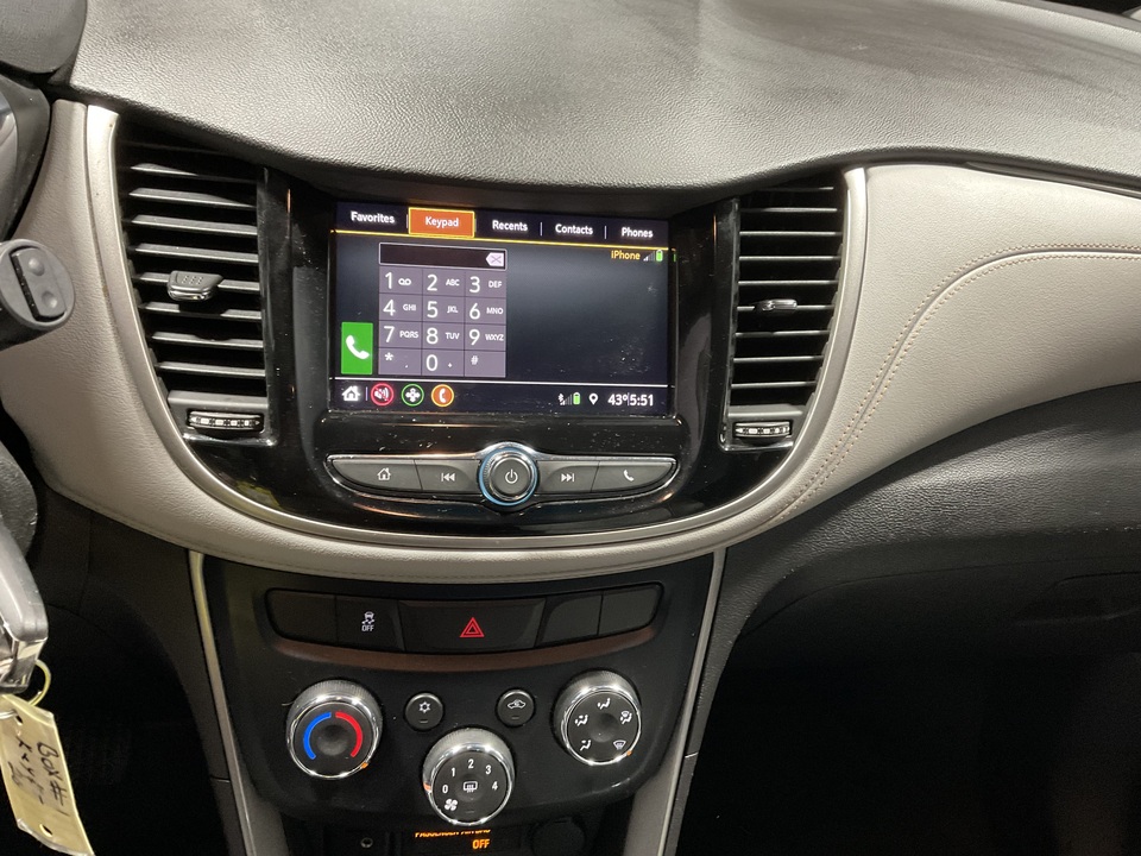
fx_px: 956
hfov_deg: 61.7
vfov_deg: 48.2
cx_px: 570
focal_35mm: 29
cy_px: 428
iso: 200
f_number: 1.8
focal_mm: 3
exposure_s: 1/60
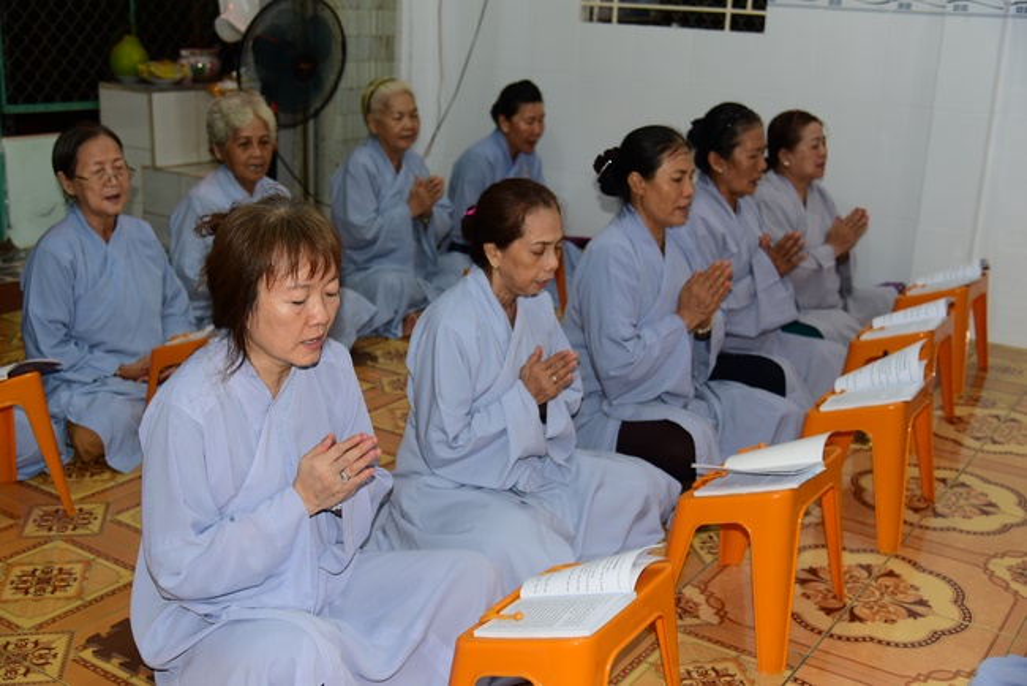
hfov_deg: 48.4
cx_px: 514
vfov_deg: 33.4
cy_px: 343
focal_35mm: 40
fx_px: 1142
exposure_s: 1/60
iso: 320
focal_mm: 40
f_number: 4
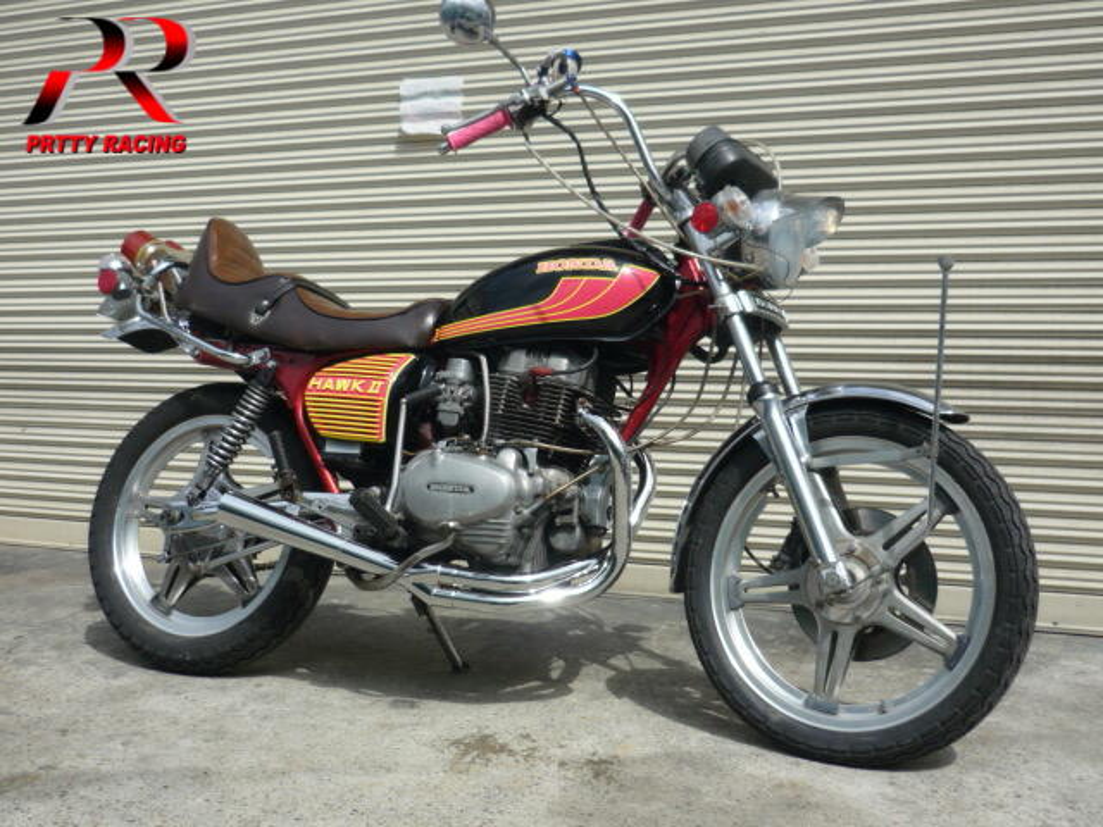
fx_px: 1275
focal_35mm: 40
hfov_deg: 46.8
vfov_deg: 36.0
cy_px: 414
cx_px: 552
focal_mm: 5.5
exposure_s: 1/250
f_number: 8
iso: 100
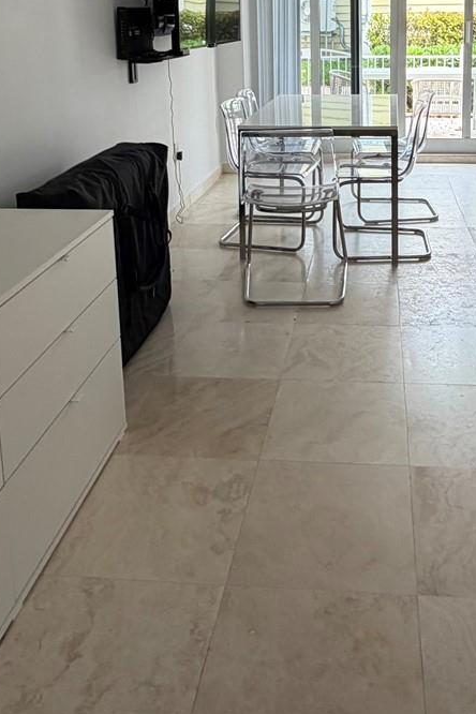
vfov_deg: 50.3
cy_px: 118
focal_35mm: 35
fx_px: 694
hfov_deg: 37.3
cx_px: 327
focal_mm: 2.22
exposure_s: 1/121
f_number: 2.2
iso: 100
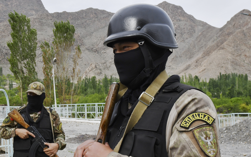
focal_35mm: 47
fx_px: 322
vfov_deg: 27.4
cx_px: 108
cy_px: 94
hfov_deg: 42.5
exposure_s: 1/1000
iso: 400
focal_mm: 24
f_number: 7.1
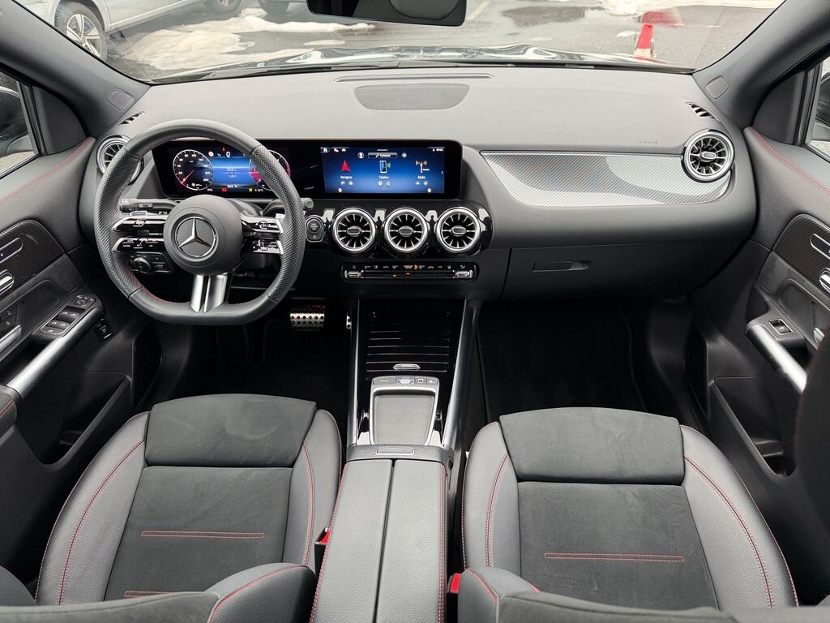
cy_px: 312
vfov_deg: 56.8
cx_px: 415
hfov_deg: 71.6
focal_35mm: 24
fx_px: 575
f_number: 1.78
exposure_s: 1/78
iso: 200
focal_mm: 6.76
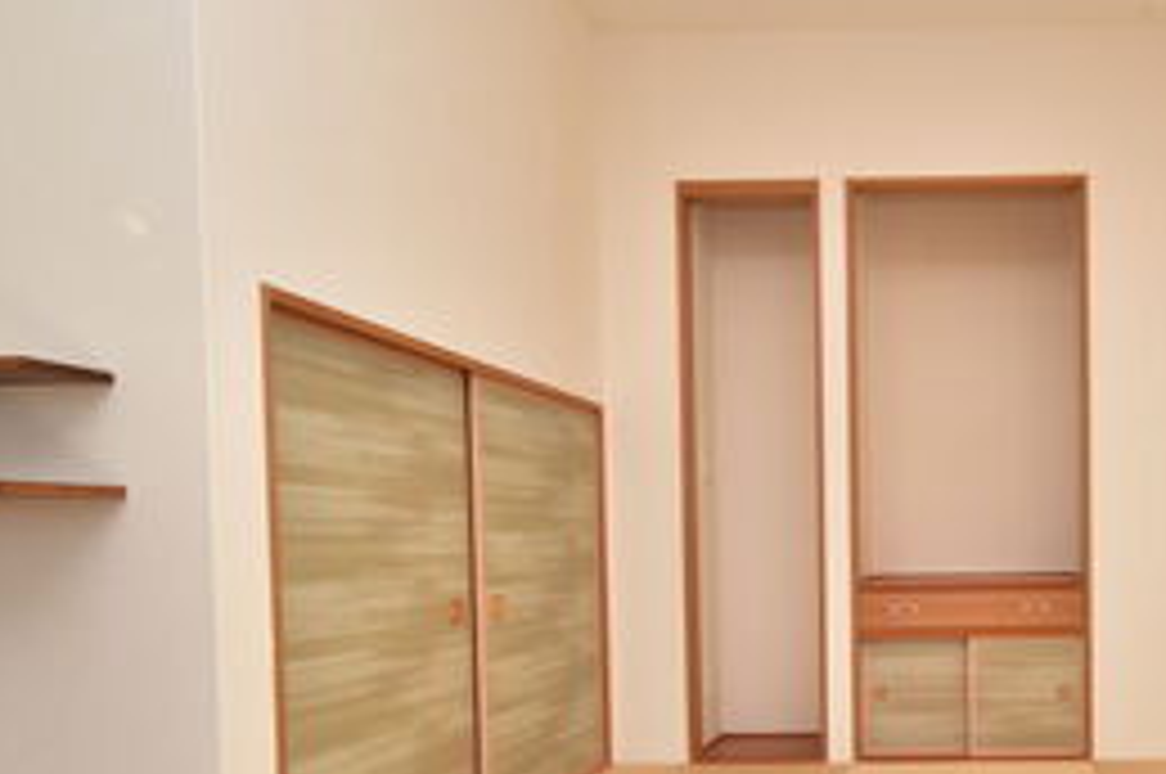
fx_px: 938
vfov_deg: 43.3
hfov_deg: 57.9
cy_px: 587
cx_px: 963
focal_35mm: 29
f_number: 4.5
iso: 100
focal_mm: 10
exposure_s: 1/200
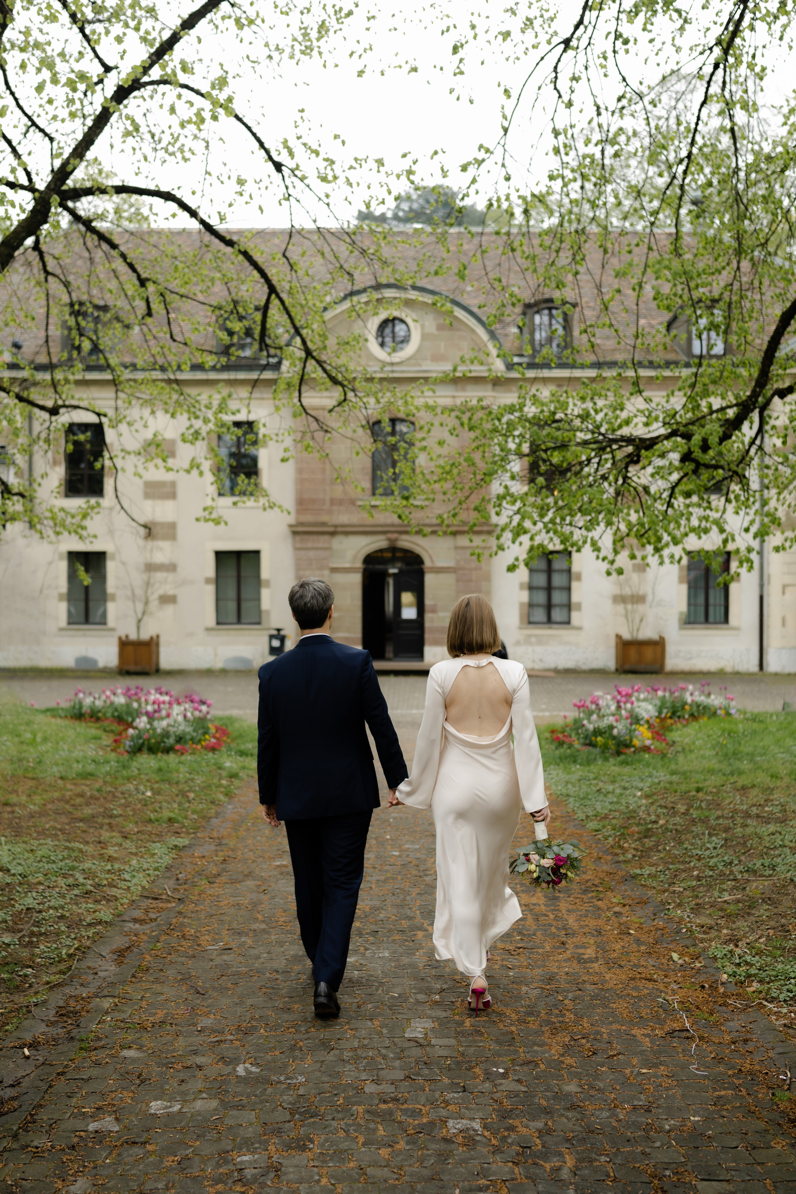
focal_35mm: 35
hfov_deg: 37.9
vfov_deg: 54.4
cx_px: 398
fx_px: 1161
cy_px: 597
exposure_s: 1/320
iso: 80
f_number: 1.8
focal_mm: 35
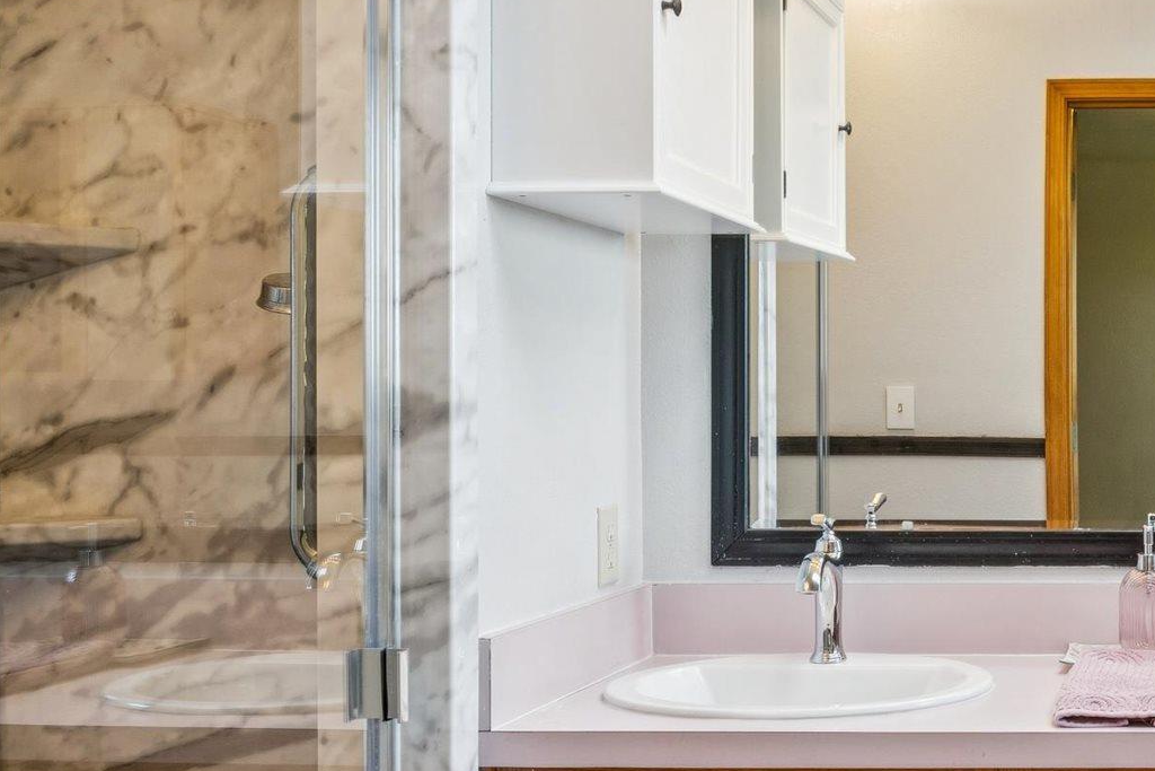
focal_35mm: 49
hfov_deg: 35.8
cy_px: 403
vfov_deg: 27.4
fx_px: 1579
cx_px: 1189
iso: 400
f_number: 13
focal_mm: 16.4
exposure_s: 1/10
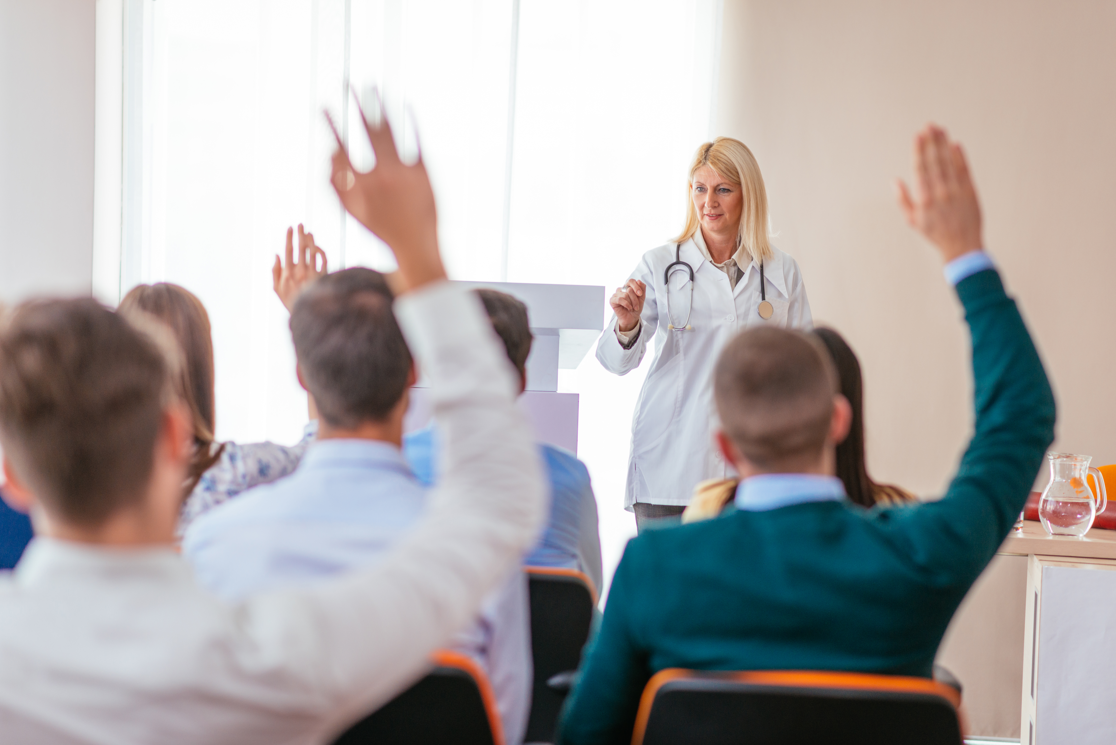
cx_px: 558
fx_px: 2636
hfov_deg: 23.9
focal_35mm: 85
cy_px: 372
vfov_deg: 16.1
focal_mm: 85
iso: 250
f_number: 2.2
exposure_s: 1/250
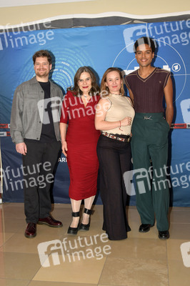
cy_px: 143
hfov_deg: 37.8
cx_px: 95
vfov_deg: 54.5
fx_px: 278
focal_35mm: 35
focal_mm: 35
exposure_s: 1/200
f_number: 5.6
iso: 640
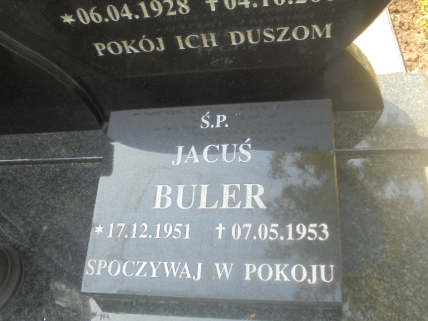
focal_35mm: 34
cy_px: 160
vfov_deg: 41.8
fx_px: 420
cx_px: 214
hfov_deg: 54.0
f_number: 4
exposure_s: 1/80
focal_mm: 6.1
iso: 100
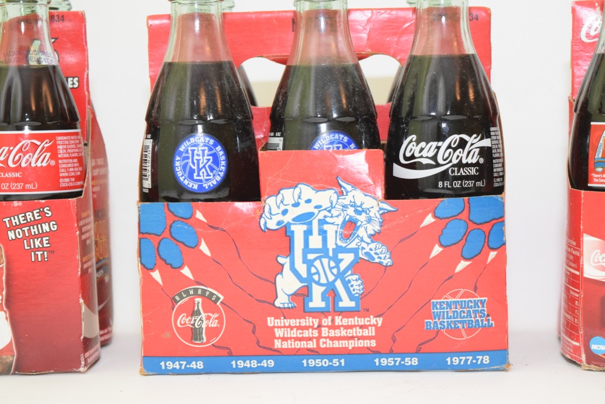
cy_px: 202
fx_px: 1387
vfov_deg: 16.6
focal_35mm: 82
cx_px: 302
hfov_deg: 24.6
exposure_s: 1/60
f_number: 5.6
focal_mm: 55
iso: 3200
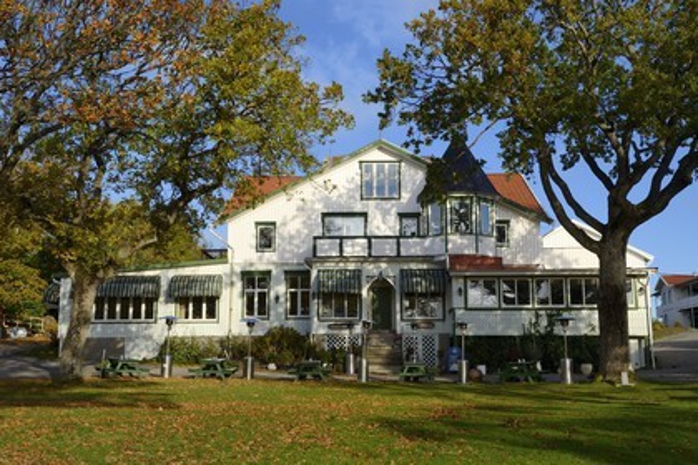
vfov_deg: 28.1
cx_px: 349
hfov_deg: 41.1
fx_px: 931
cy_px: 232
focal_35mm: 48
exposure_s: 1/400
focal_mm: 48
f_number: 10
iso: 200
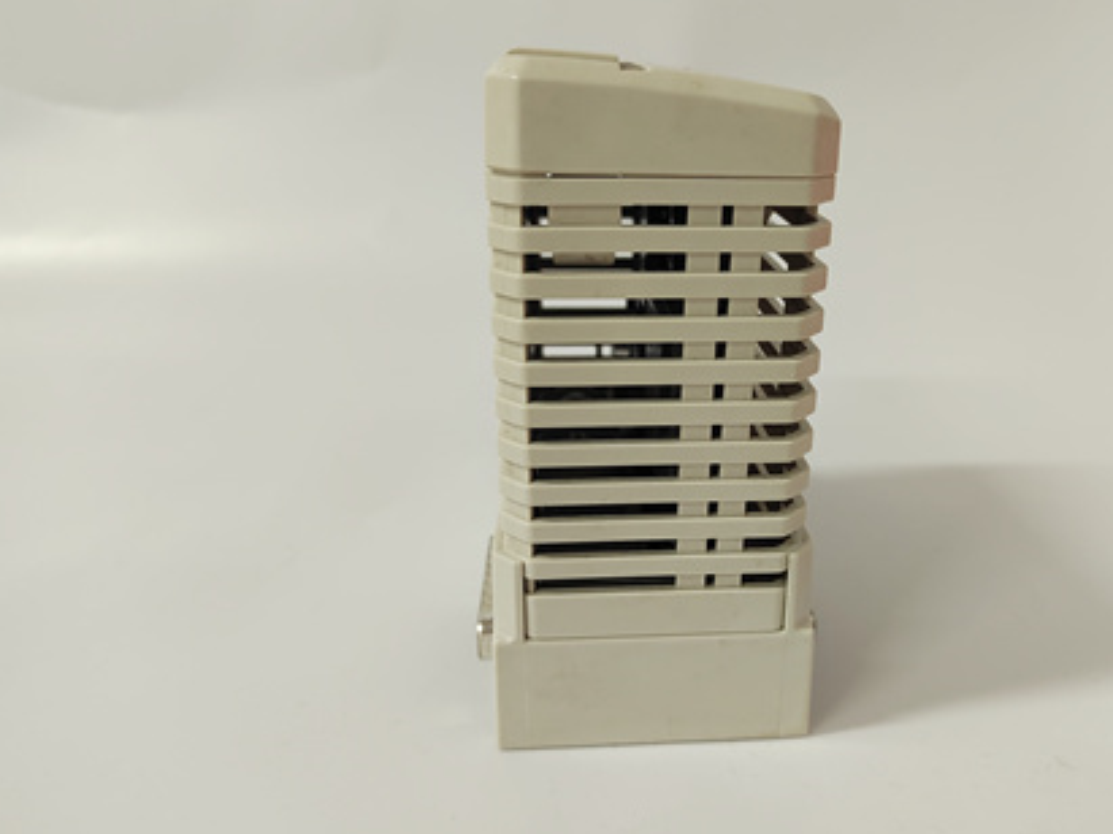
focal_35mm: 28
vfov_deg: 49.7
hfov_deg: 63.2
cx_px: 634
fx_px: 900
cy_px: 440
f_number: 1.9
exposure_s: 1/100
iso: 2416
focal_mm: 5.52
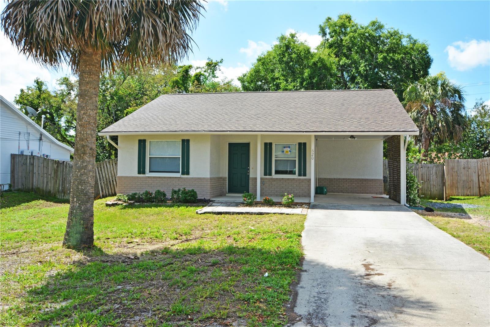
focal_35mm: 28
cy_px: 164
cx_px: 245
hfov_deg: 64.6
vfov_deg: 45.7
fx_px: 388
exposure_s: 1/80
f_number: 16
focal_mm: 19
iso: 160
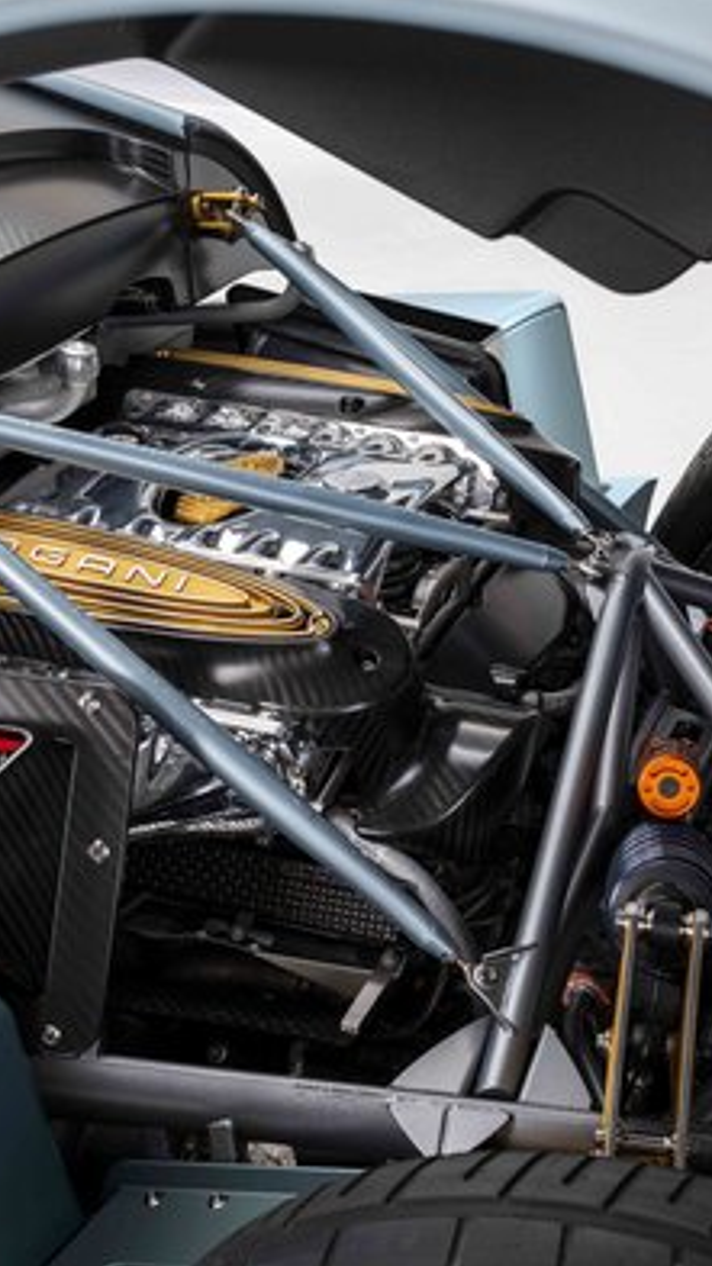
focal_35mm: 56
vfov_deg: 37.2
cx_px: 606
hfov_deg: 21.1
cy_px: 625
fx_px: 1880
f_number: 8
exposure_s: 1/1.67
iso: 80
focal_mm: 35
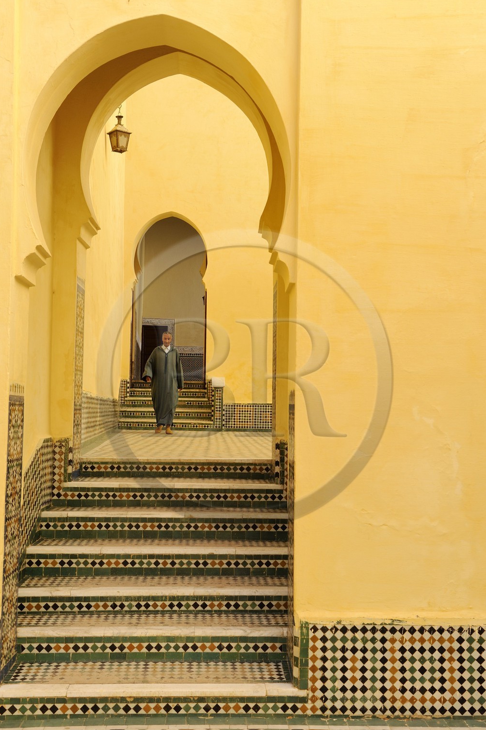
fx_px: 811
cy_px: 378
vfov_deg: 48.5
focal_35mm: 40
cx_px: 243
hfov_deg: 33.4
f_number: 11
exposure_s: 1/160
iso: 400
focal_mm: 38
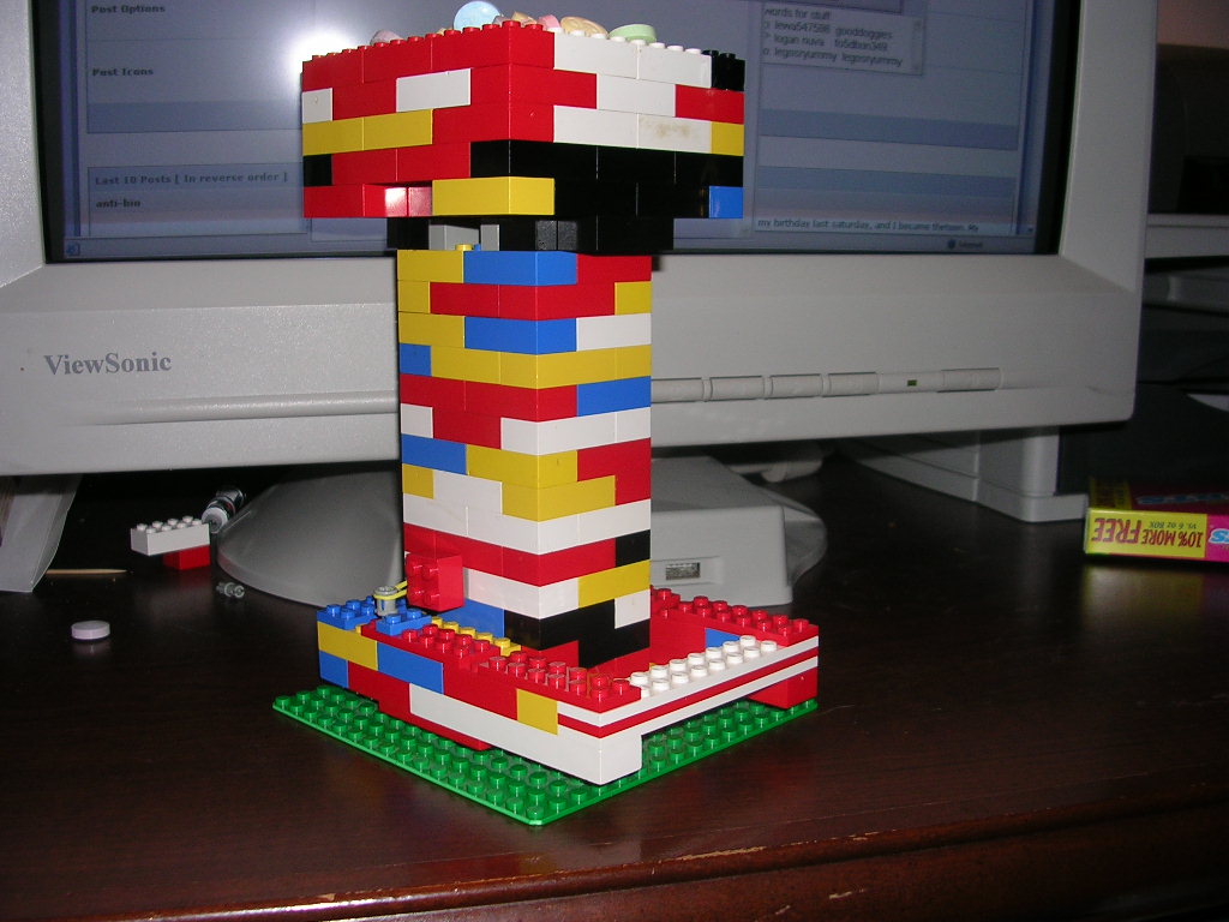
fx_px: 1349
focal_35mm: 38
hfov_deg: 49.0
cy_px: 461
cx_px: 614
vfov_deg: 37.7
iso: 50
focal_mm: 5.8
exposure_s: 1/60.1
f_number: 2.8
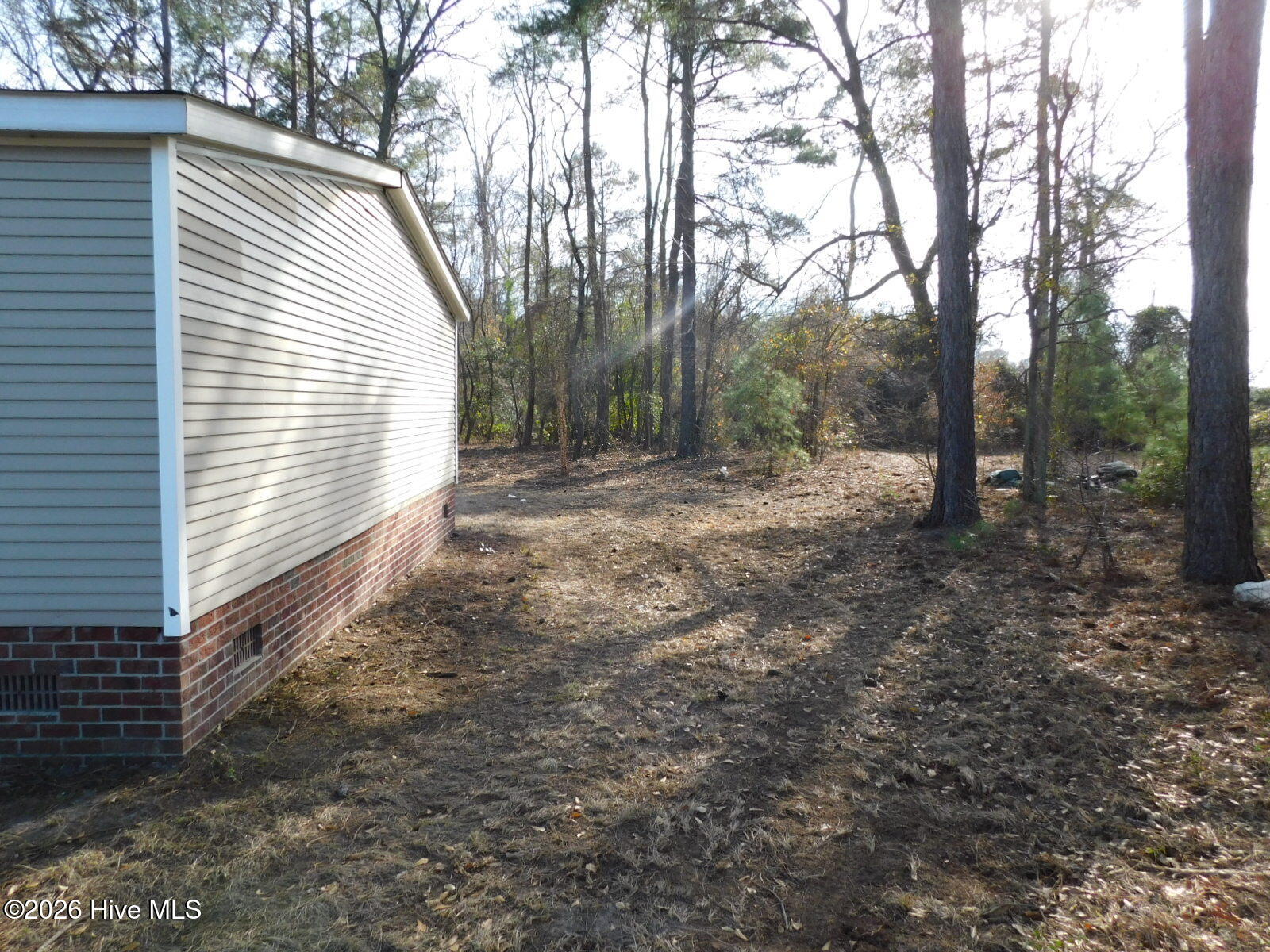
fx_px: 844
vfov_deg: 58.9
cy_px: 476
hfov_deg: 73.9
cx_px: 635
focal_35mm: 23
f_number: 3
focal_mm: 4
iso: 125
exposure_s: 1/320
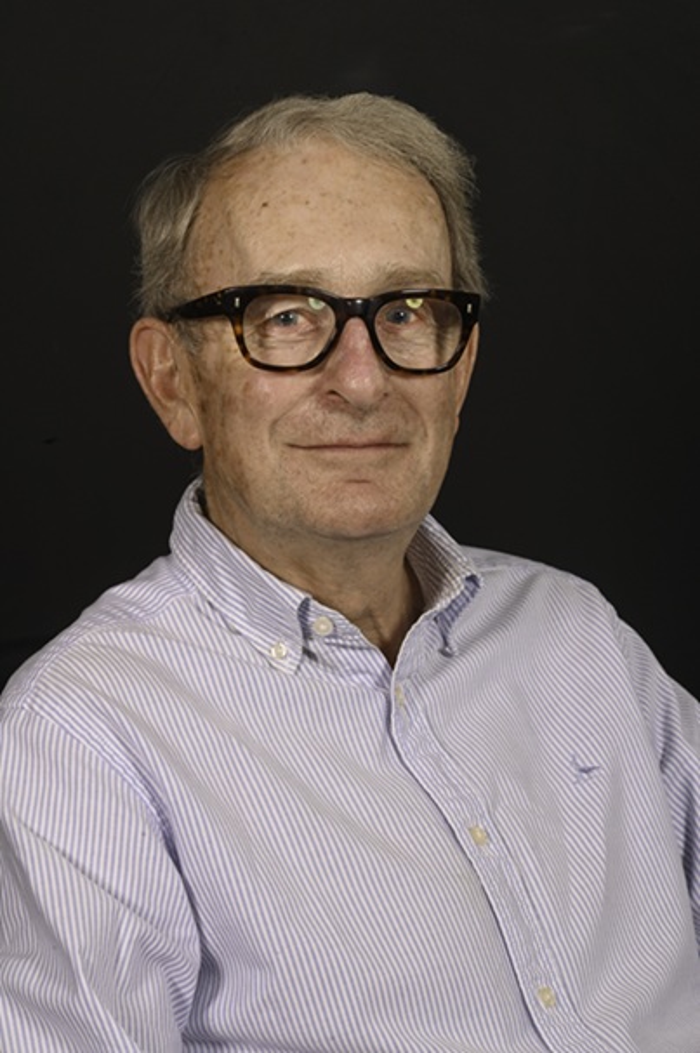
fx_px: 3068
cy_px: 526
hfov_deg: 13.0
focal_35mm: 105
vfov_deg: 19.5
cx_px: 350
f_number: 22
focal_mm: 105
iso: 160
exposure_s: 1/160
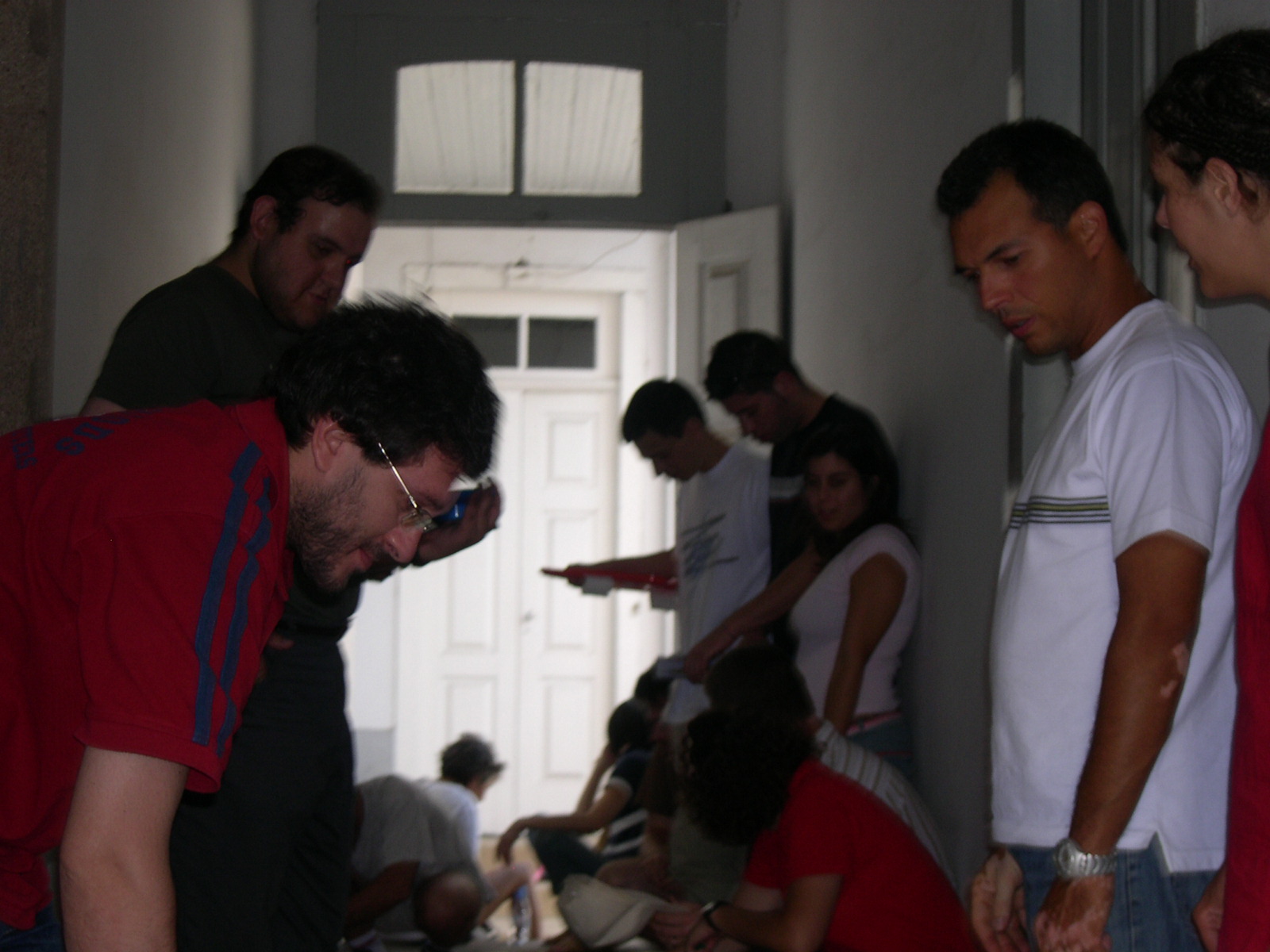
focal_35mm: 72
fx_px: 2642
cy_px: 476
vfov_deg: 20.4
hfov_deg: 27.0
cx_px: 635
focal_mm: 15.3
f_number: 3.8
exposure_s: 1/60
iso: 100
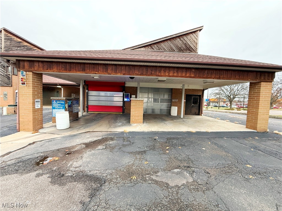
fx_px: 114
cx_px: 141
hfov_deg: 102.1
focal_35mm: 14
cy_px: 106
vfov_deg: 85.7
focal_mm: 2.22
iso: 250
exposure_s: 1/120
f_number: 2.2
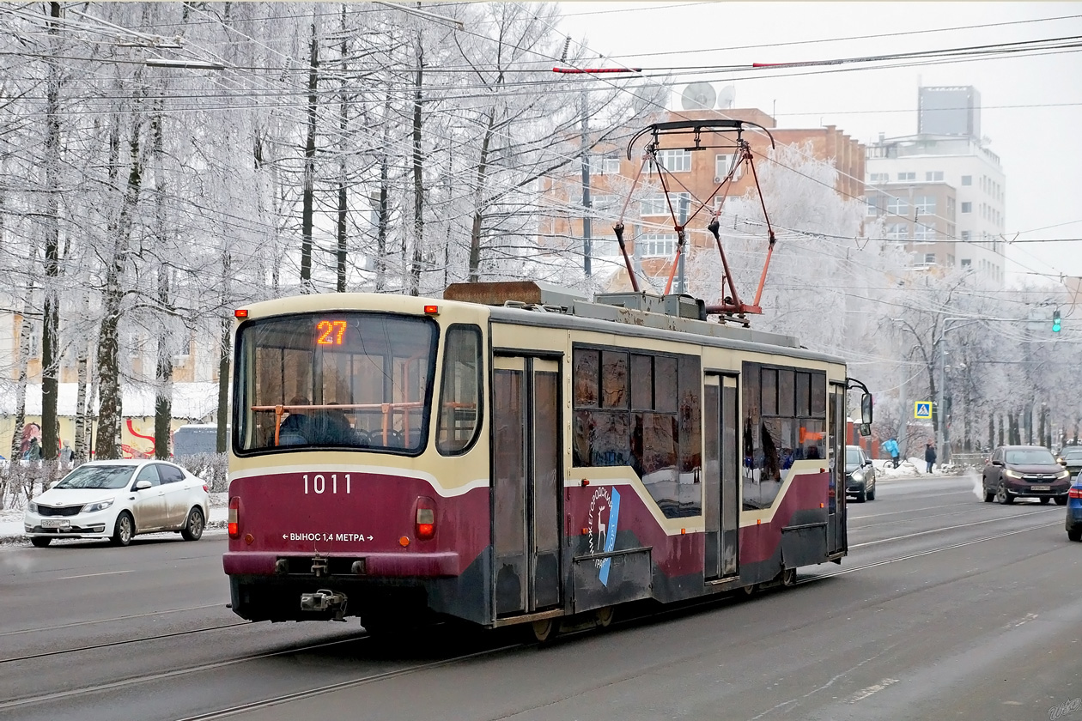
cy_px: 360
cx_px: 541
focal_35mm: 75
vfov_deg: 18.2
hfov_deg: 27.0
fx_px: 2254
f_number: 5.6
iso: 800
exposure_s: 1/320
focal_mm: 50
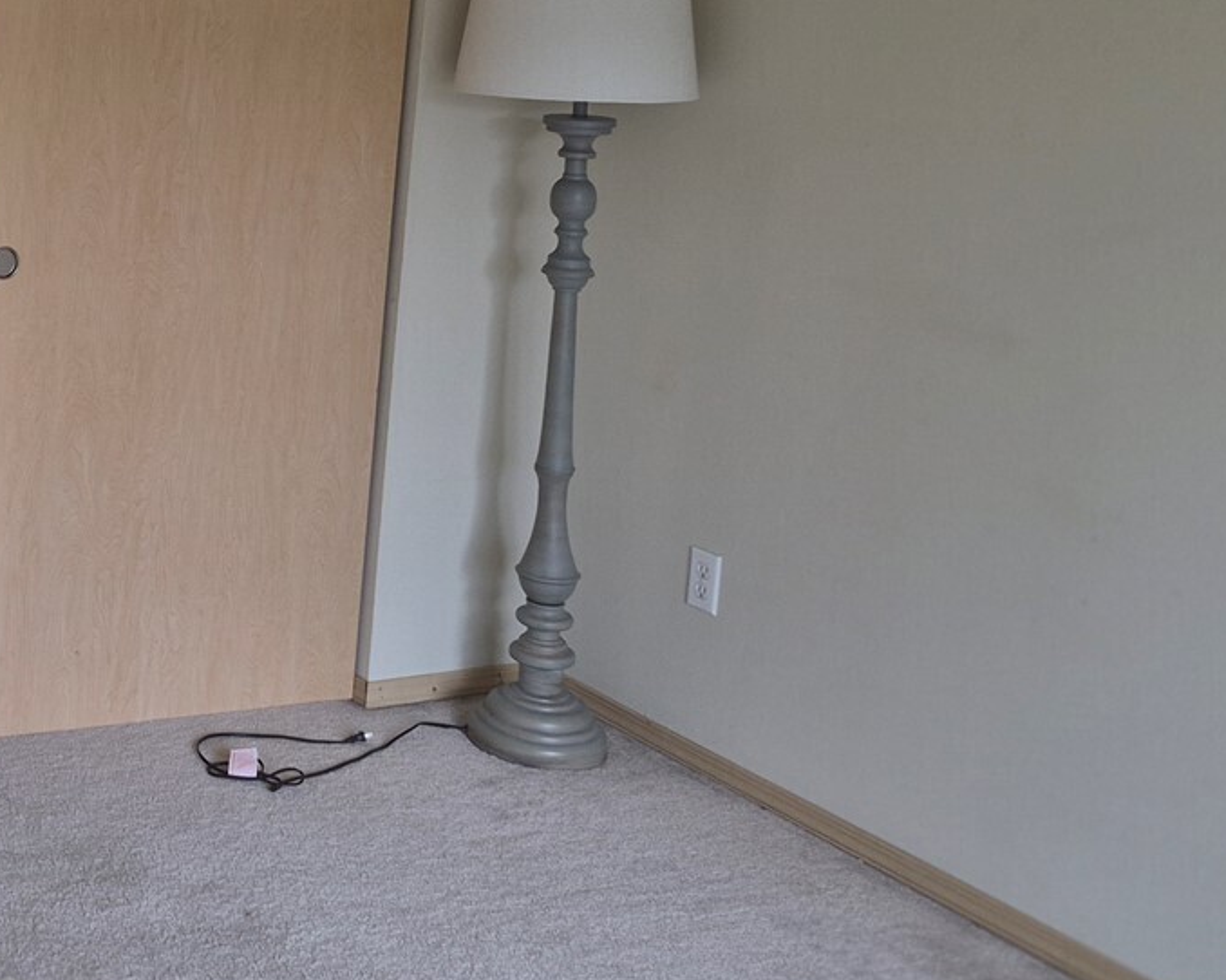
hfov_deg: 31.5
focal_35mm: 53
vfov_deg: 27.8
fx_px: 1923
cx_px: -110
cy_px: 146
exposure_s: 1/120
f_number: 1.8
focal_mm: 5.4
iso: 64
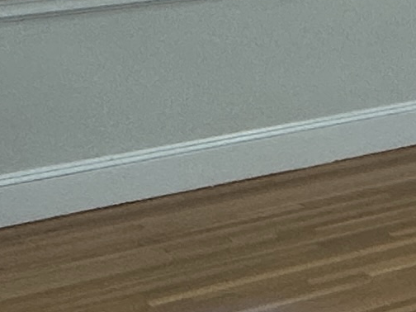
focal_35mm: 112
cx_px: 932
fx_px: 1346
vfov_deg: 13.1
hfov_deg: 13.7
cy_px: 298
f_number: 2.2
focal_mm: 2.22
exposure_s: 1/120
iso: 160
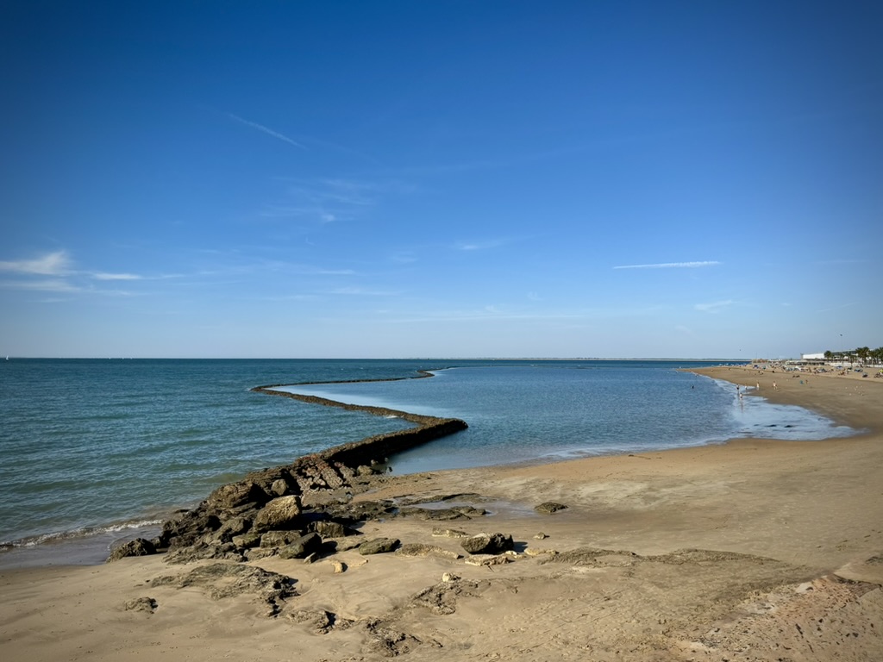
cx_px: 442
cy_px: 331
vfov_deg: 56.8
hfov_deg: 71.6
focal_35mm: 24
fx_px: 612
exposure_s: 1/6410
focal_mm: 6.76
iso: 80
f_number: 1.78
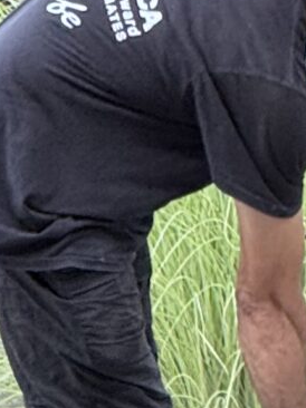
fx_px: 9912
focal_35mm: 840
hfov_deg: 1.8
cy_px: 72
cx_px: 370
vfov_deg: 2.4
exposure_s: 1/120
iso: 100
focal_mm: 15.66
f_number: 2.8
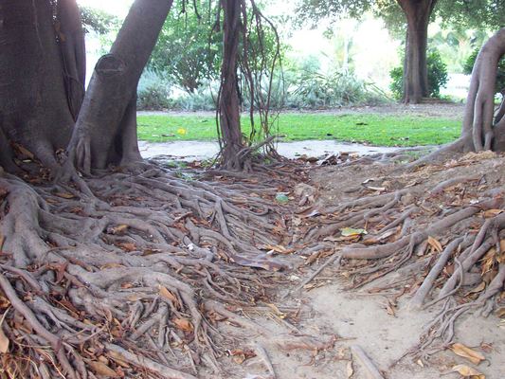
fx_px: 657
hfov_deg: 42.1
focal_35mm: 45
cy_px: 190
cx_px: 252
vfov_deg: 32.2
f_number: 3
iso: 160
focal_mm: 7.6
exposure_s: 1/8.84
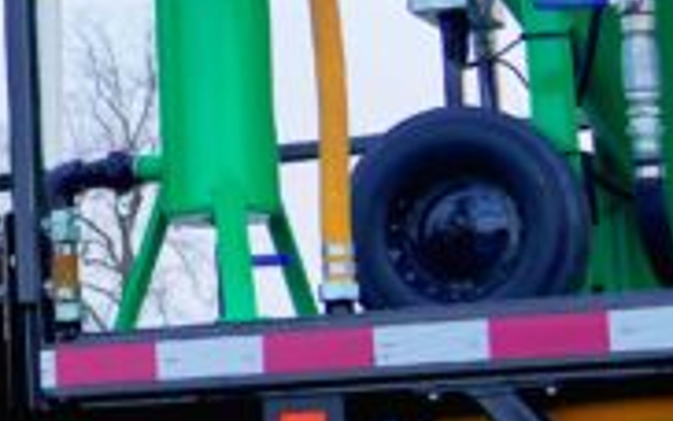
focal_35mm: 155
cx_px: -440
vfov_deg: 8.4
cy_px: 39
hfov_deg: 12.6
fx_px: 2845
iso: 100
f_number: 4.5
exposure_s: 1/80
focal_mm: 27
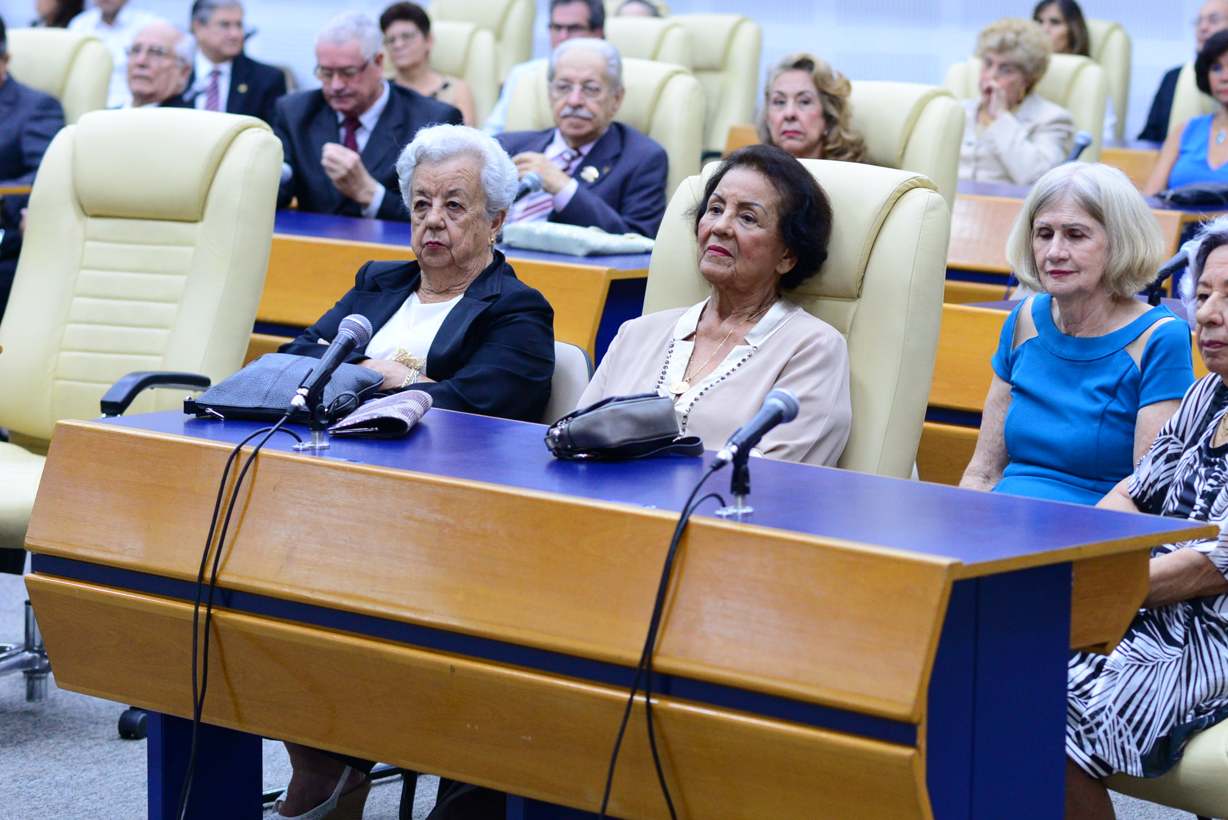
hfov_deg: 17.4
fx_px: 3993
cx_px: 808
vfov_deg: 11.7
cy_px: 334
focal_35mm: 117
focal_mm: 85
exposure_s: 1/125
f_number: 3.5
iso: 2500
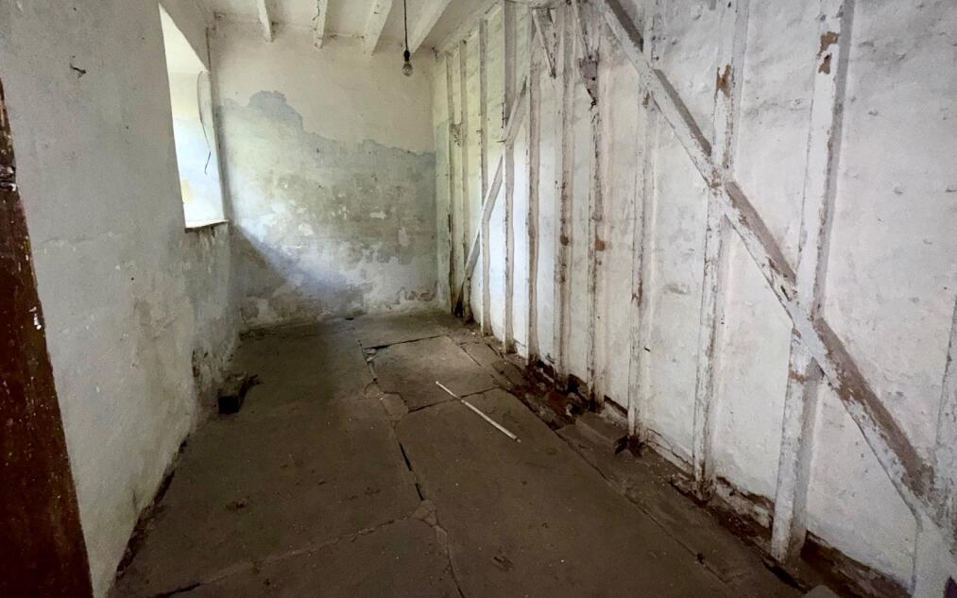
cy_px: 256
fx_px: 391
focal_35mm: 15
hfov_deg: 101.5
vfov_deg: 74.4
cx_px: 476
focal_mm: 2.22
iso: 125
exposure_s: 1/48
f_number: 2.2
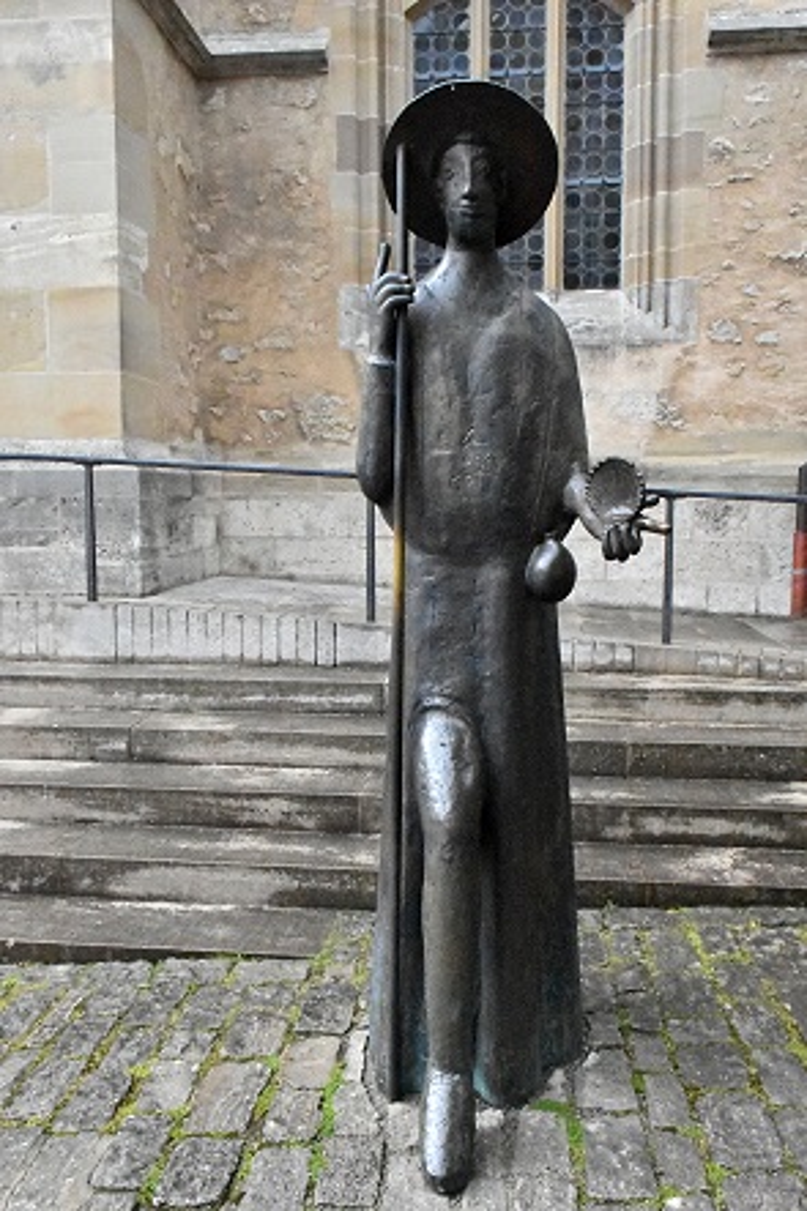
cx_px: 404
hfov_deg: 39.9
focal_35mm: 33
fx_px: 1110
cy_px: 606
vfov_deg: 57.2
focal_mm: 22
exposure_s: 1/5000
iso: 16000
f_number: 10
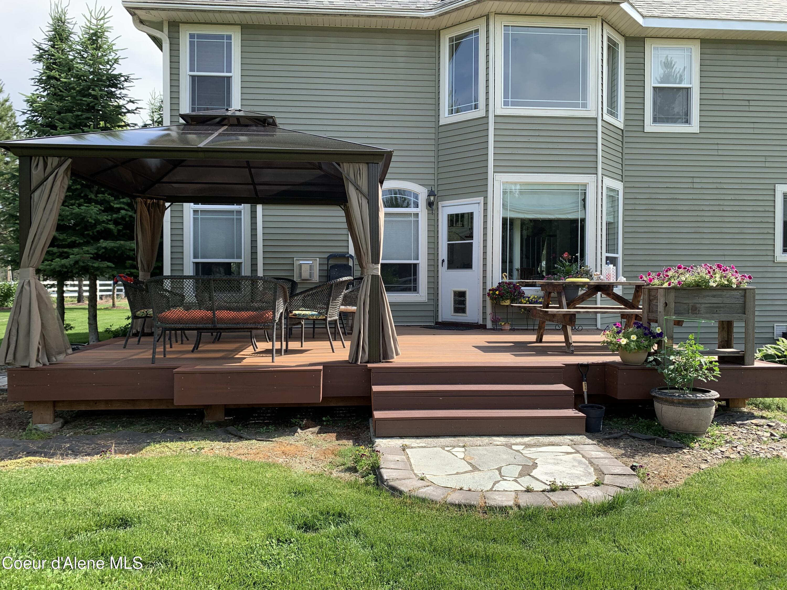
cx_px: 394
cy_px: 295
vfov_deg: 53.1
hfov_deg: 67.3
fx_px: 591
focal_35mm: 26
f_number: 1.8
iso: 25
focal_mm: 4.25
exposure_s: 1/722
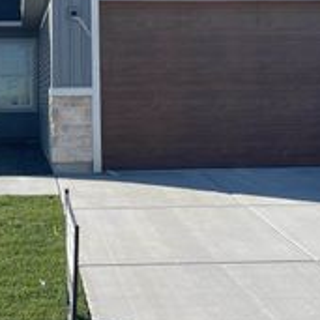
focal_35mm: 67
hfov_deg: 25.3
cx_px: 65
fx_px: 701
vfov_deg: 25.2
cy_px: 51
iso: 32
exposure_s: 1/2020
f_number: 1.6
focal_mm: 4.2
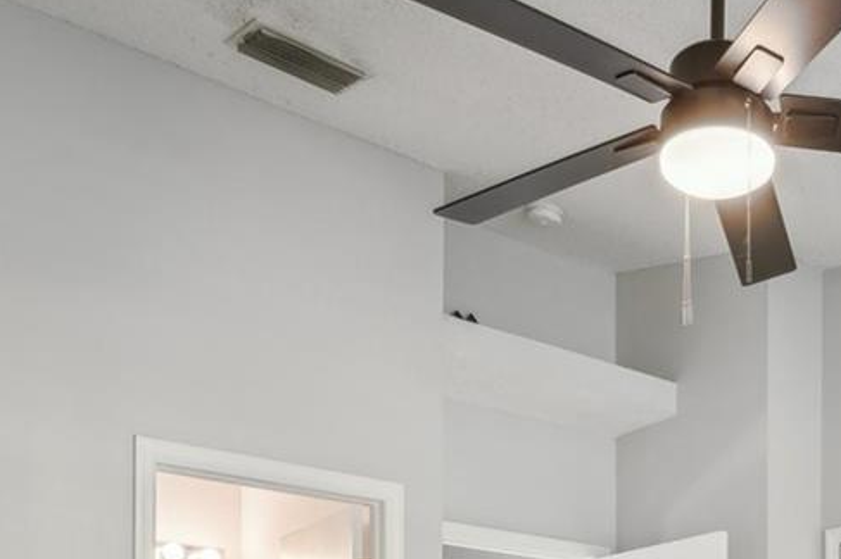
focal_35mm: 46
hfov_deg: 40.6
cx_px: 701
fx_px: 1074
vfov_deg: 24.7
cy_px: 761
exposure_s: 1/4
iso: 200
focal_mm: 14
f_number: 8
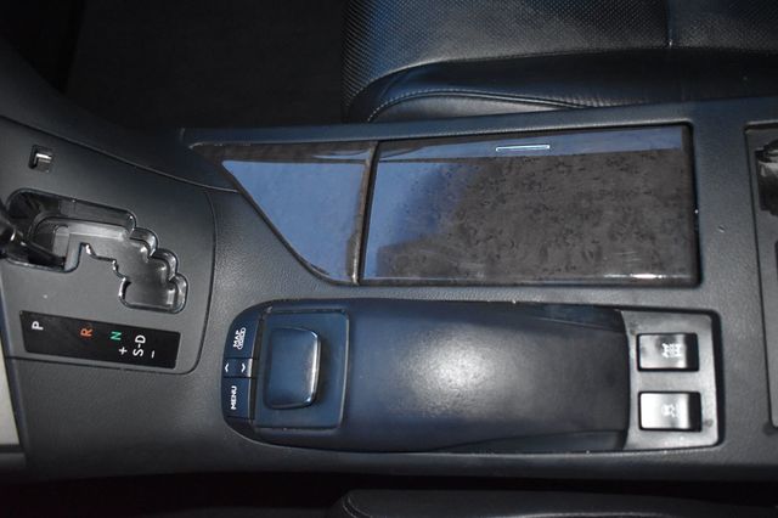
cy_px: 259
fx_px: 680
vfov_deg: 41.7
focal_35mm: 32
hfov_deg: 59.5
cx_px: 389
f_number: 3.8
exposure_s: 1/30
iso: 2800
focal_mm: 21
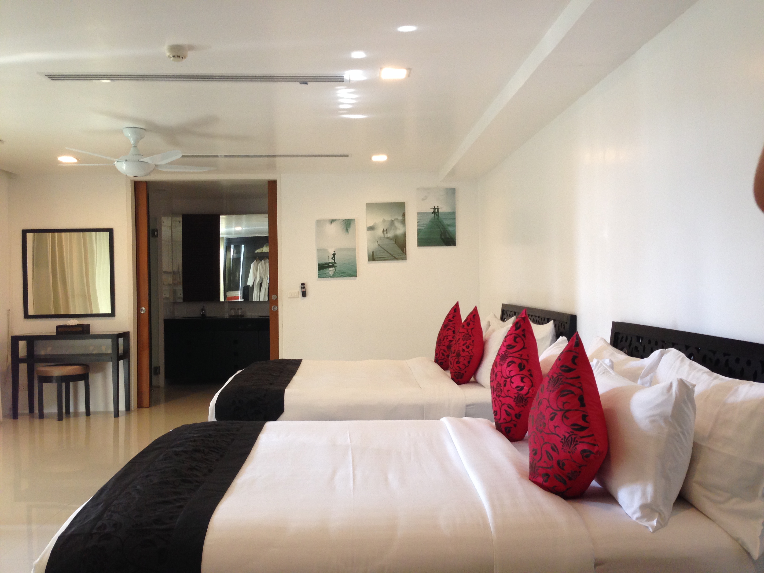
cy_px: 286
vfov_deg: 42.9
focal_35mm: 33
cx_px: 382
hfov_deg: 55.4
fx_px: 728
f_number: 2.4
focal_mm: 4.12
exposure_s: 1/20
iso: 100
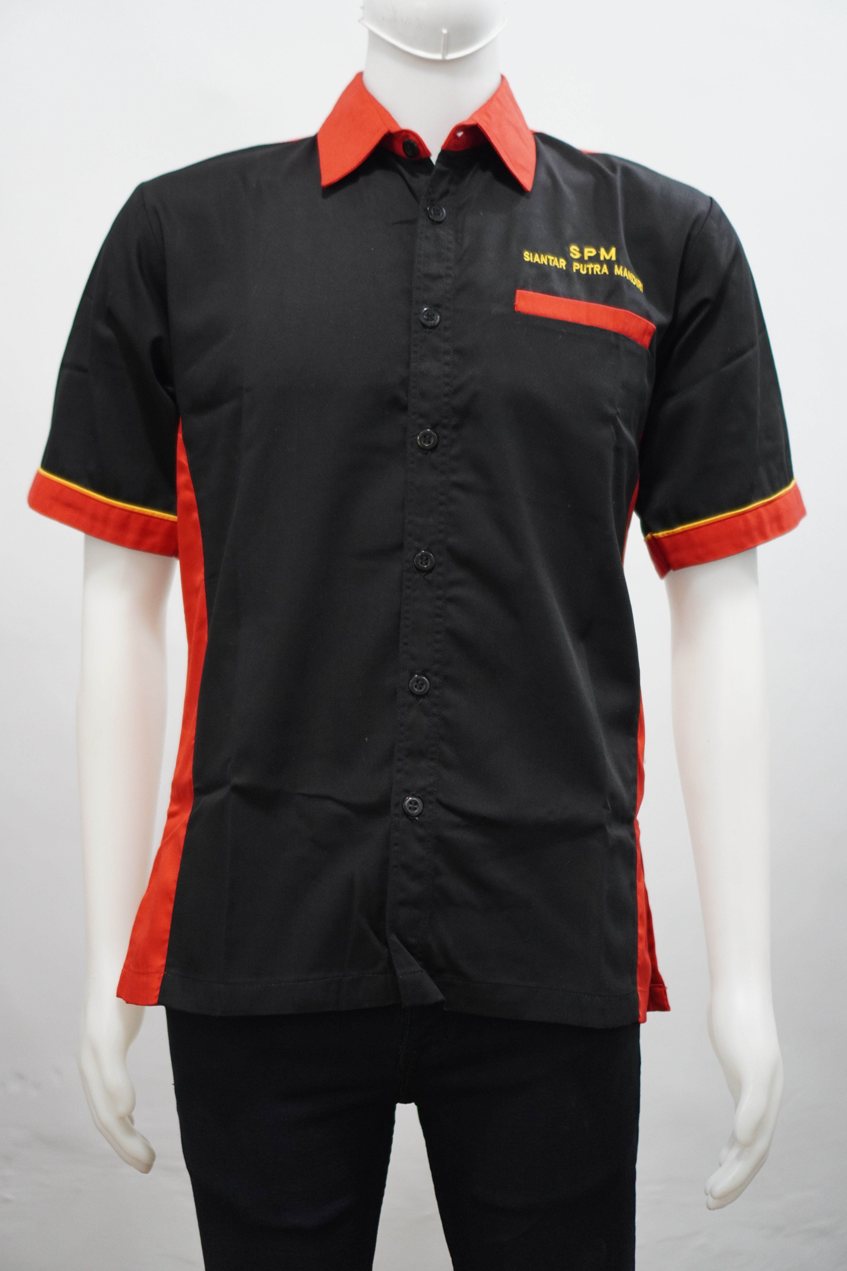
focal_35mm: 52
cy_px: 636
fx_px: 1853
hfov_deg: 25.8
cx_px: 424
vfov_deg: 37.9
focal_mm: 35
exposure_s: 1/125
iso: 800
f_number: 1.8
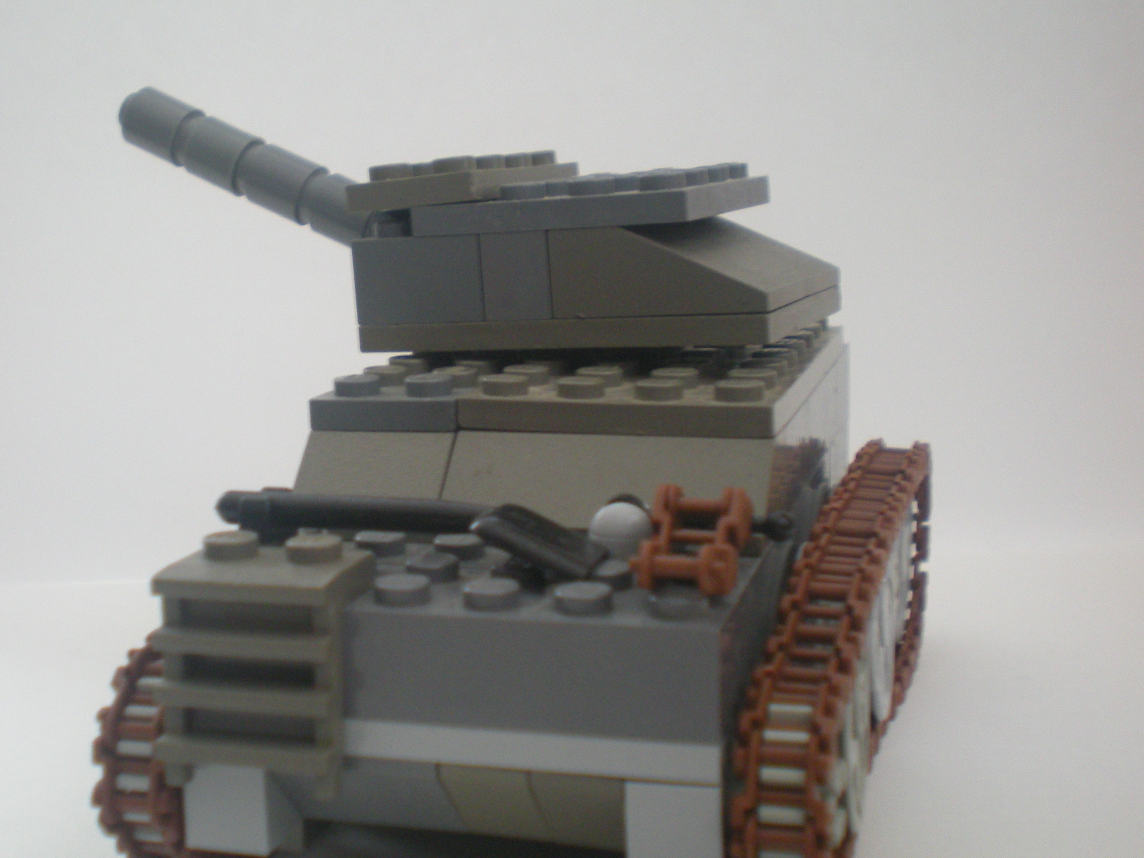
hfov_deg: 36.7
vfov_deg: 28.0
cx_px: 482
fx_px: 1718
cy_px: 408
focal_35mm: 52
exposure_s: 1/10.1
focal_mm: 7.4
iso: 200
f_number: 3.5
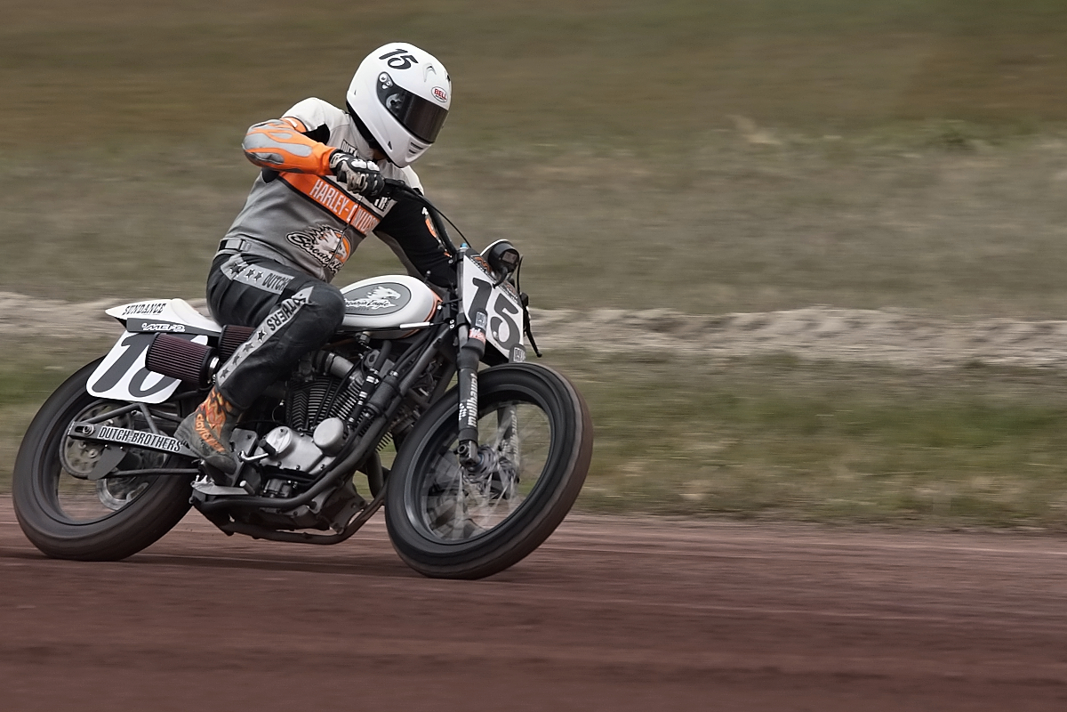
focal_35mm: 420
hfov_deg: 4.9
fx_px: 12447
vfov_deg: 3.3
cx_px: 534
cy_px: 356
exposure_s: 1/400
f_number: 9
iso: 400
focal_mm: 280
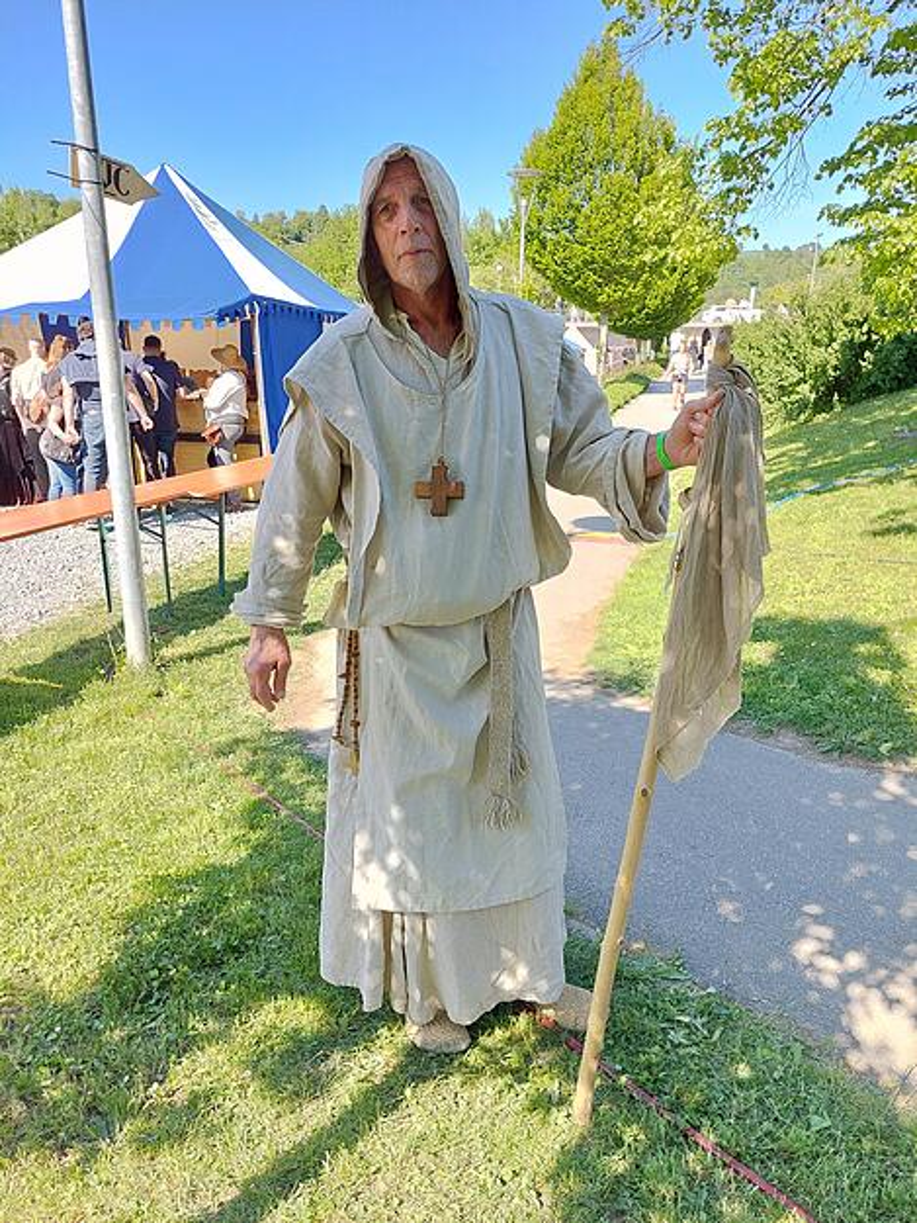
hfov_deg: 54.9
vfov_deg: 69.4
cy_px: 612
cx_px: 458
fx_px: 883
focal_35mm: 25
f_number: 1.8
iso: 40
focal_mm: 5.23
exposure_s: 1/176
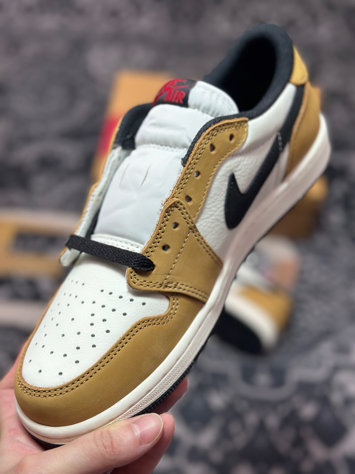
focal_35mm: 48
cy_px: 237
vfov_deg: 39.7
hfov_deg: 30.3
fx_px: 656
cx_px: 178
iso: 80
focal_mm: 6.86
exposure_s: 1/663
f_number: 1.78
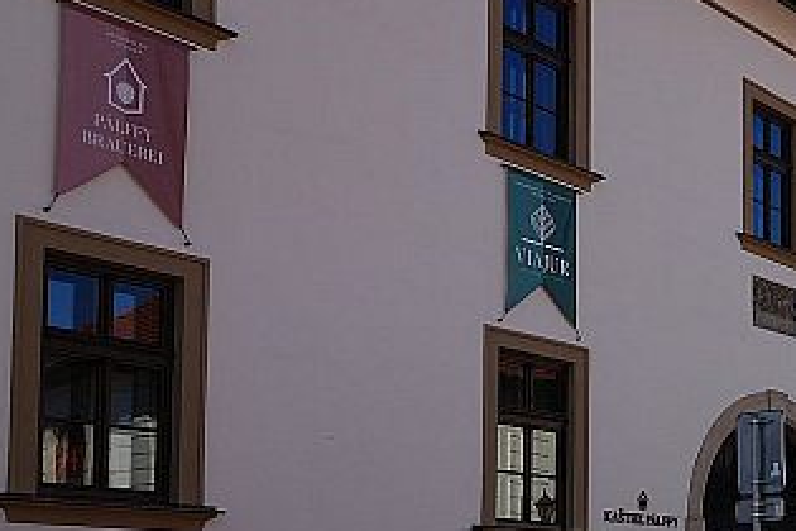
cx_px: 940
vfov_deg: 21.4
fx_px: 1349
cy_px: 537
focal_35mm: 61
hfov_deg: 28.8
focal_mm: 24
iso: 100
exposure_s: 1/80
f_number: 8
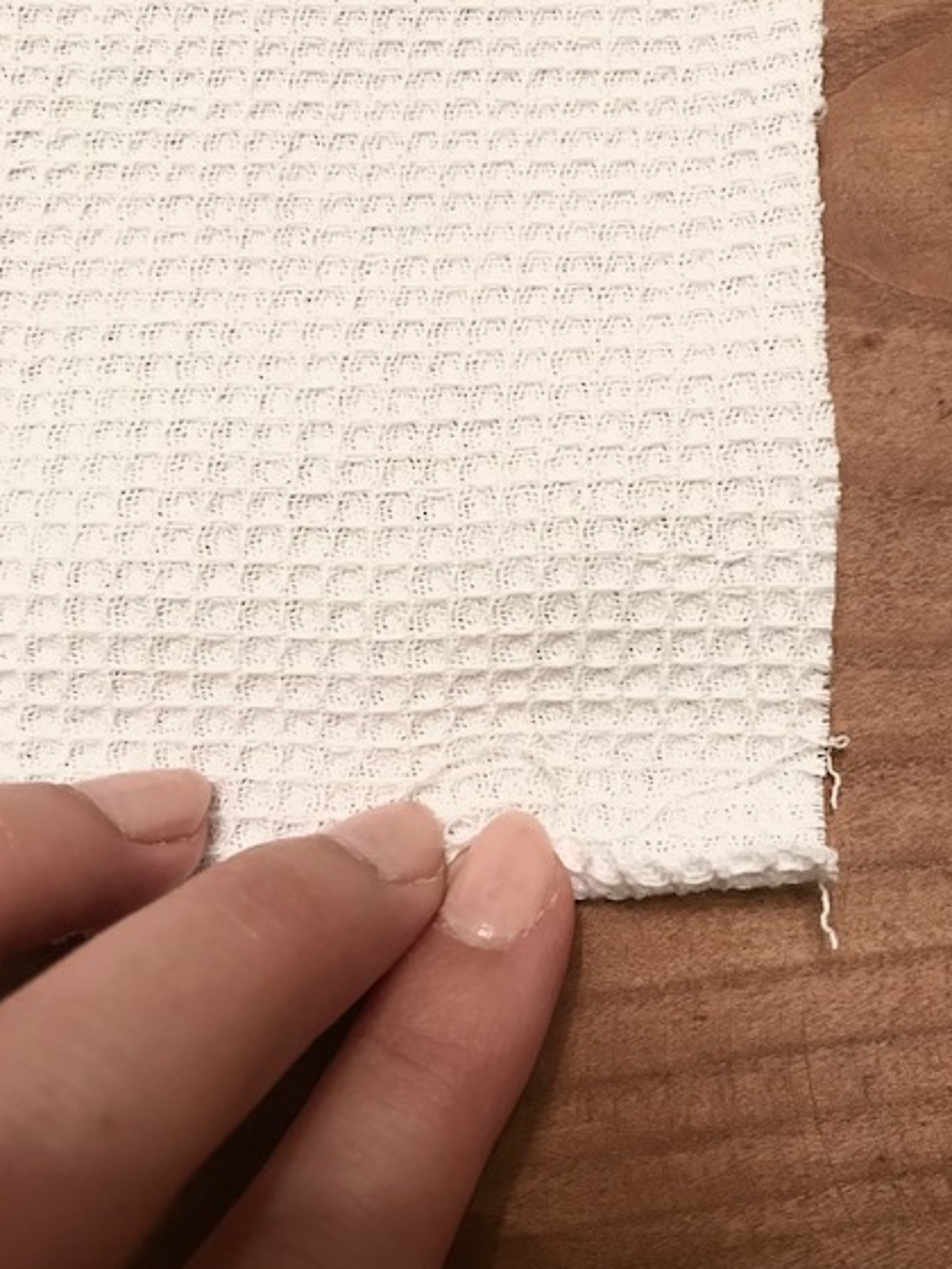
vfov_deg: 56.8
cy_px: 614
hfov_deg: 44.1
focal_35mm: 32
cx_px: 528
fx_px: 1173
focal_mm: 3.99
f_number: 1.8
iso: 80
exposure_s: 1/17
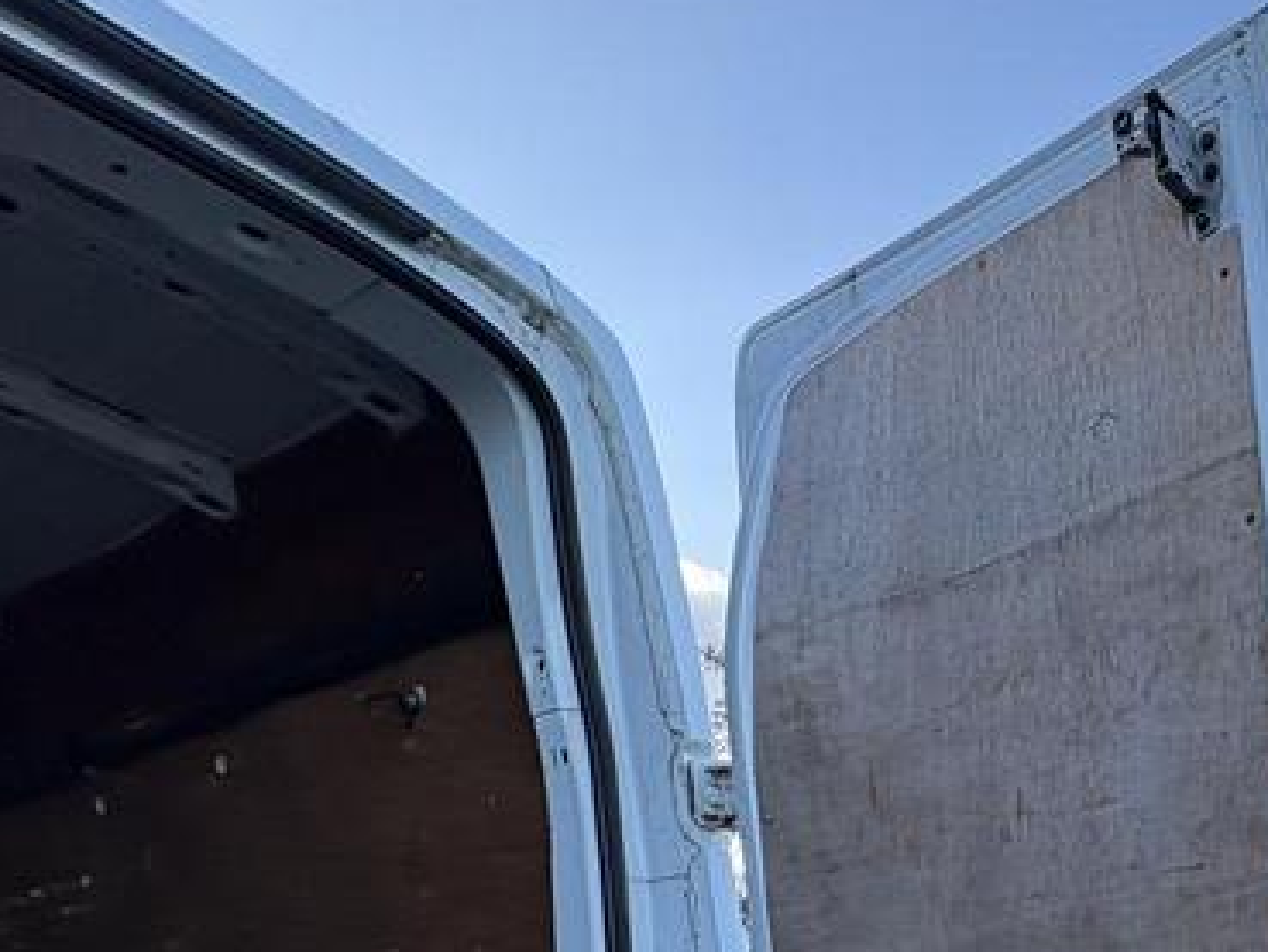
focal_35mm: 34
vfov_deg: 35.4
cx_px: 1306
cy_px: 1062
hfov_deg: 44.6
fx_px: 1246
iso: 50
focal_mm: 2.22
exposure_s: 1/290
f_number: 2.2
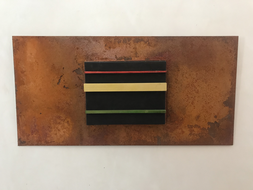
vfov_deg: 49.7
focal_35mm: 28
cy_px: 95
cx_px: 126
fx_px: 205
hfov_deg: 63.4
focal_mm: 3.99
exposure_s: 1/11
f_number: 1.8
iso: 100
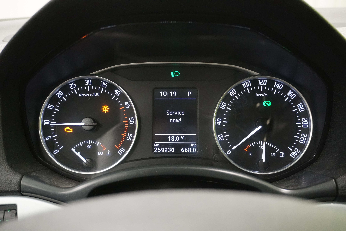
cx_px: 173
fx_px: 375
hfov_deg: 49.6
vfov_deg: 34.2
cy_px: 116
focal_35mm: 39
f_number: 4.5
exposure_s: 1/40
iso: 4000
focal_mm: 26
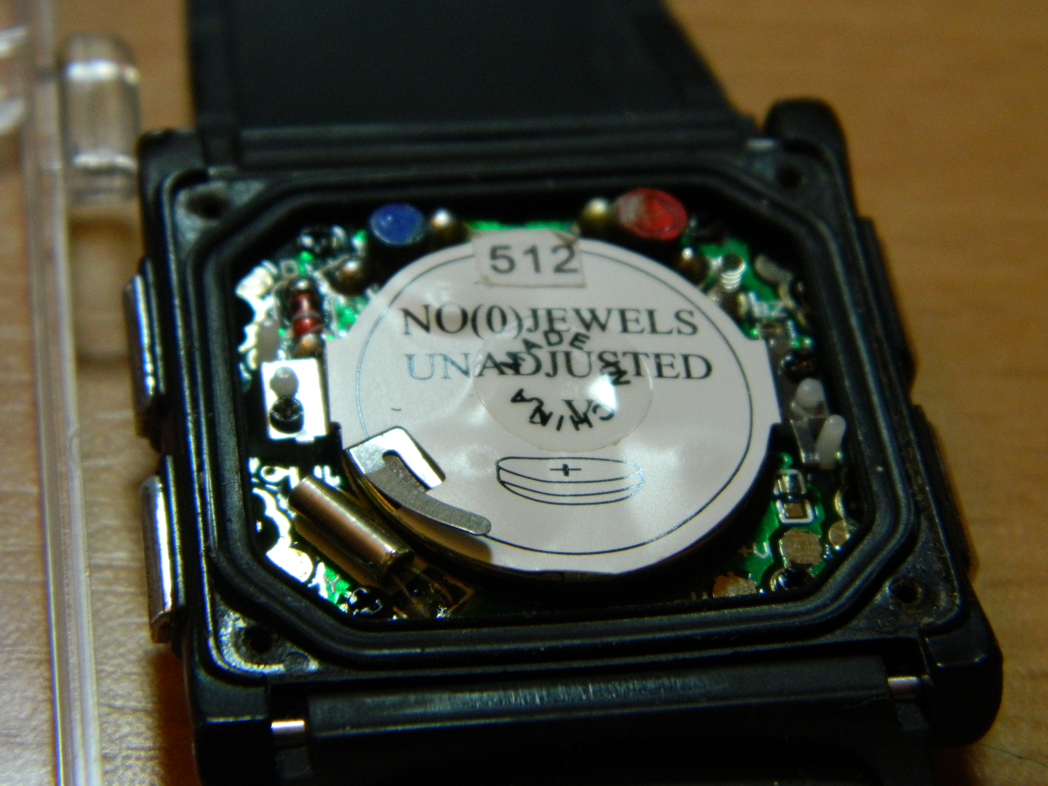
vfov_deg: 14.4
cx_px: 524
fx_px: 3118
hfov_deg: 19.1
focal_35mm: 103
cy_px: 393
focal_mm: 18.6
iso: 400
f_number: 4.5
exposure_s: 1/100
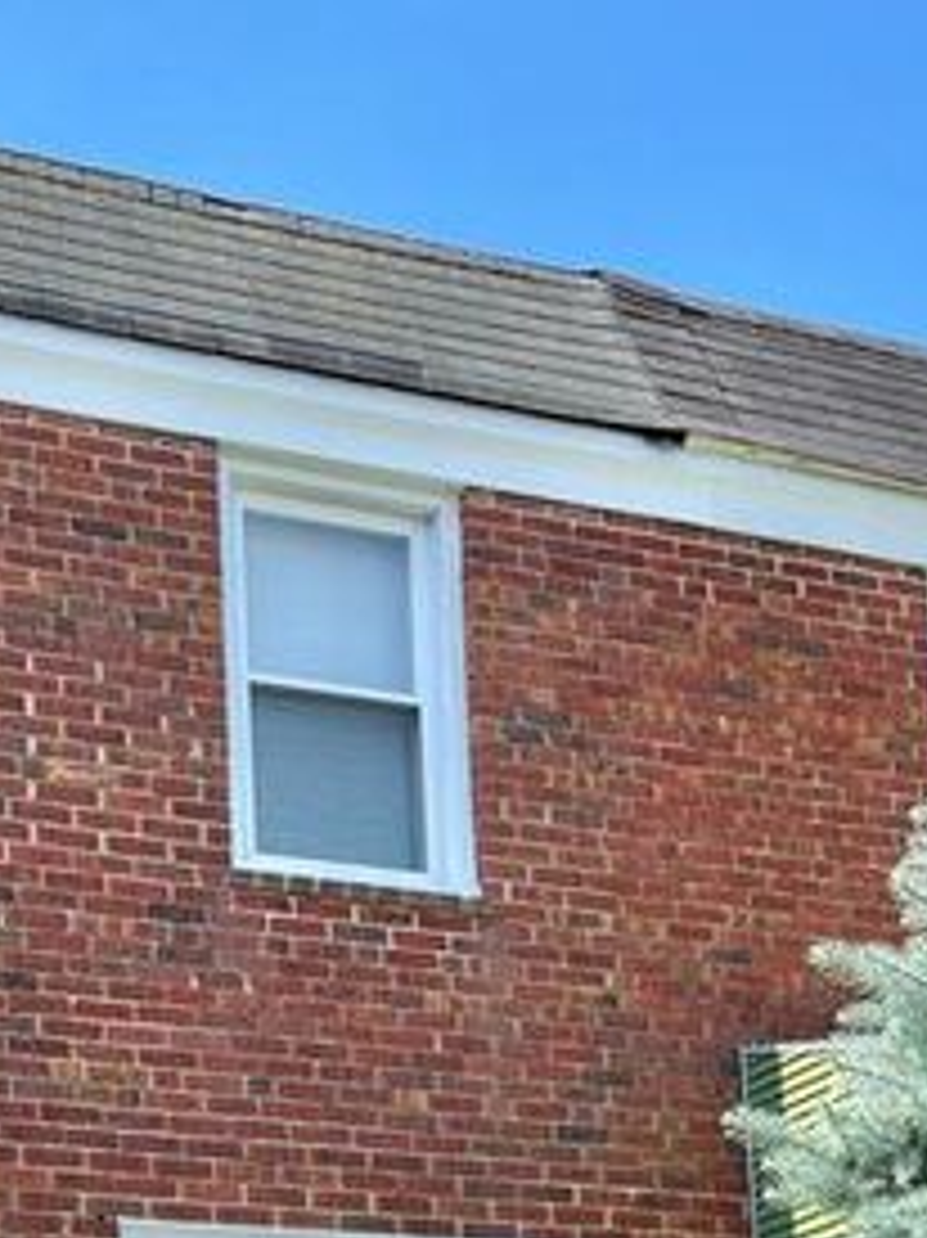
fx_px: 2251
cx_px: 4
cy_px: 1497
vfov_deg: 27.1
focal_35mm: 63
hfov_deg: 22.4
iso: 32
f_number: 1.6
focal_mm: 5.1
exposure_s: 1/1225
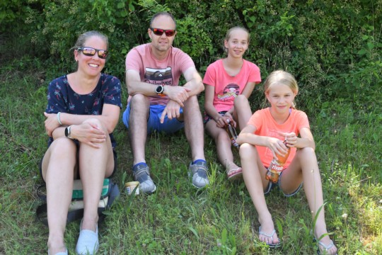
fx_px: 382
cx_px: 191
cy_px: 128
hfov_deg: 53.1
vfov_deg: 36.9
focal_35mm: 36
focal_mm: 24
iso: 640
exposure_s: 1/160
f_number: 10
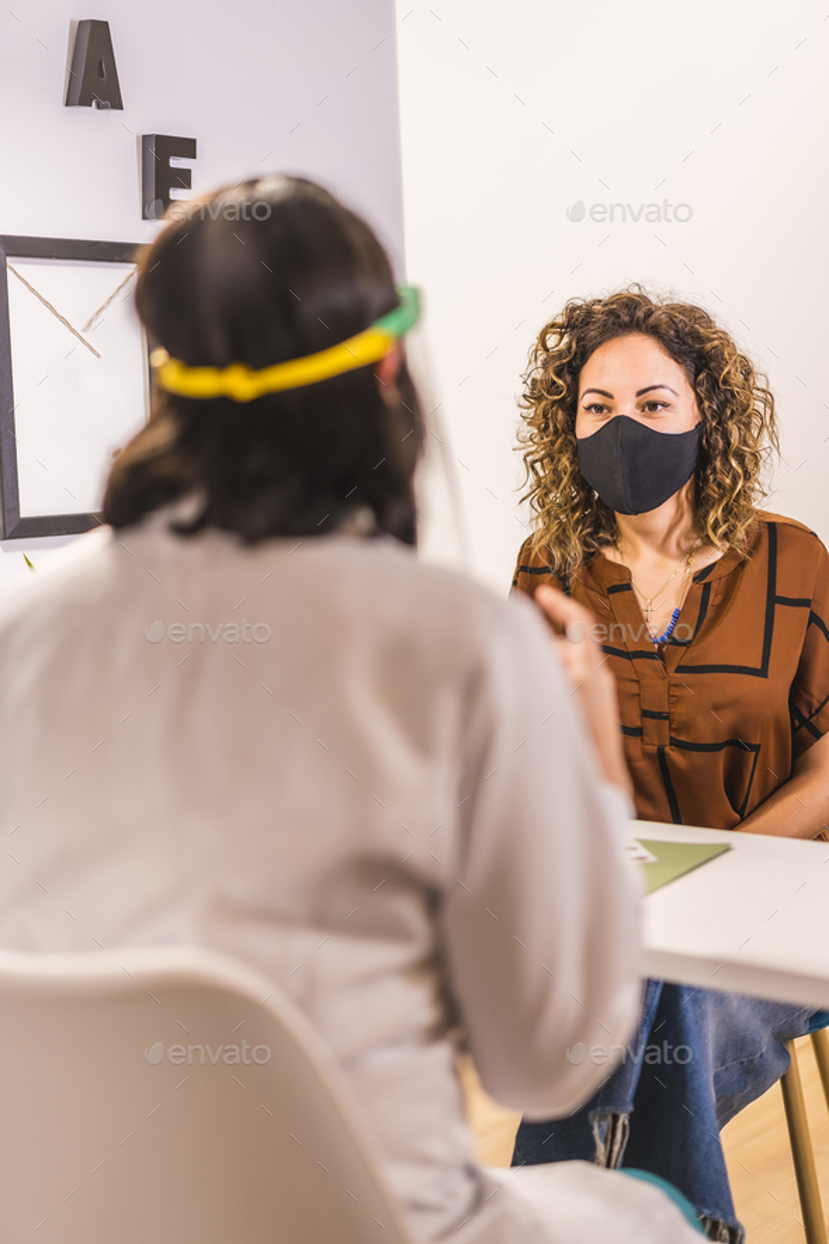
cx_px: 414
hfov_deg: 24.6
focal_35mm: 55
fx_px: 1900
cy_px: 622
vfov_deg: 36.2
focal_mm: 55
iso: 200
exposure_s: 1/80
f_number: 1.8
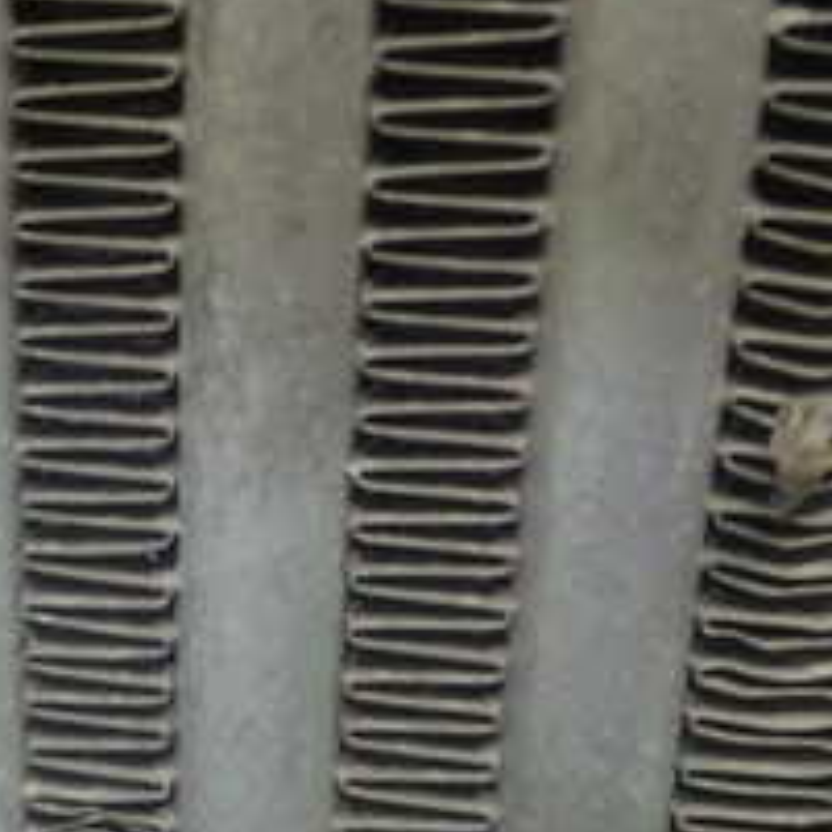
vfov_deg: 21.9
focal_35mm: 79
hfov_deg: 20.5
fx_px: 2148
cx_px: -174
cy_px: 443
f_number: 2.3
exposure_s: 1/40
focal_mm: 5.4
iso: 200
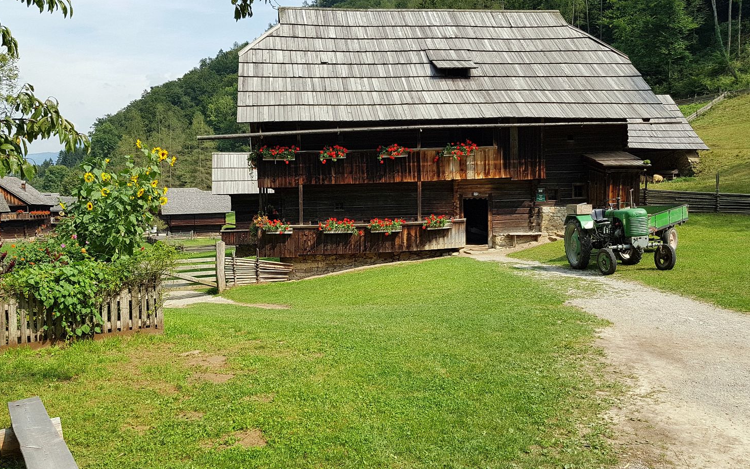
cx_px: 354
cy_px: 237
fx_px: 613
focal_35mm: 30
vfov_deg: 41.8
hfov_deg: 62.8
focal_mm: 4.2
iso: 50
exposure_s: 1/1564
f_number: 1.7
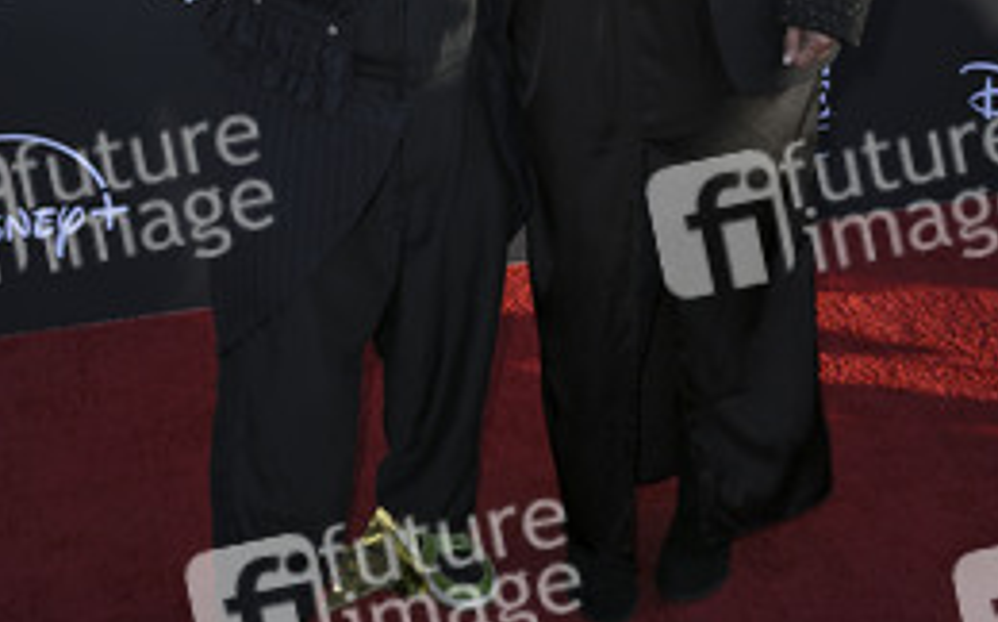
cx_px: 495
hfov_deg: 35.1
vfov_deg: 21.6
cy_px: 15
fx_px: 1576
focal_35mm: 58
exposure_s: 1/320
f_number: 8
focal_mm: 37
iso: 250
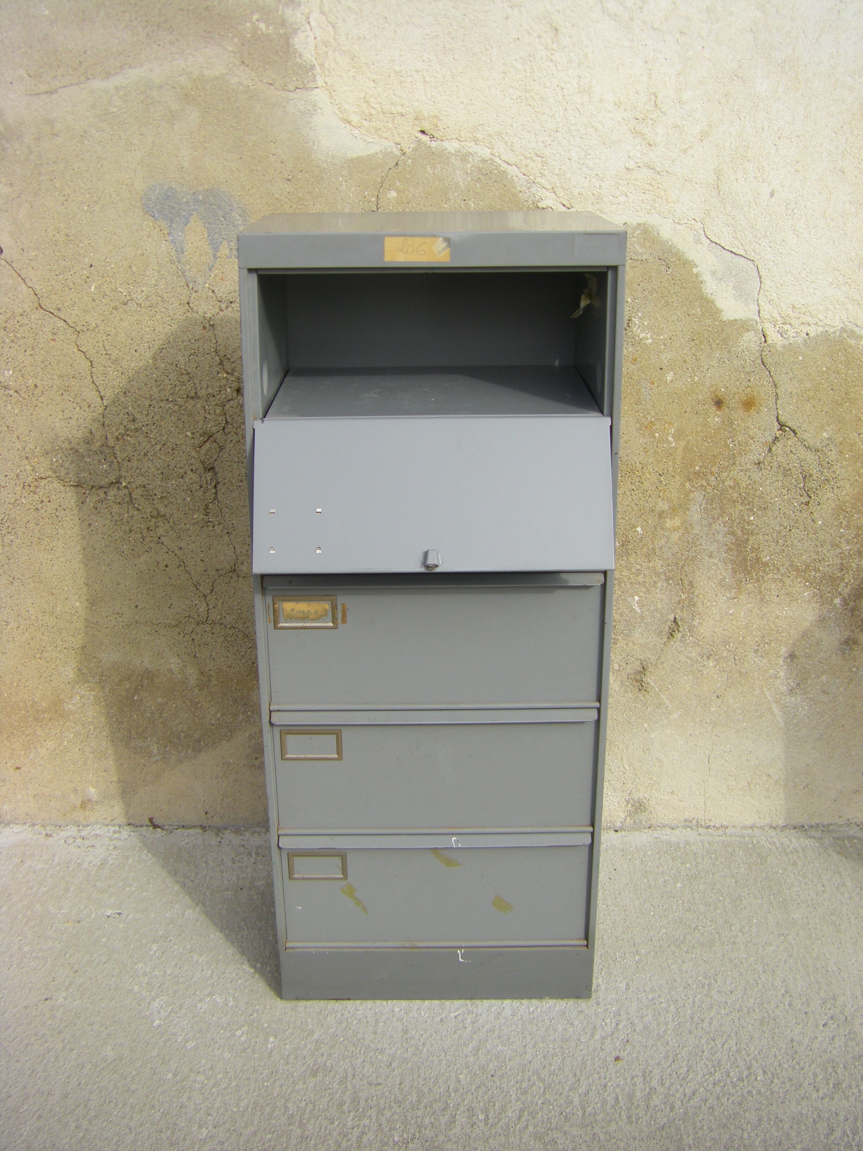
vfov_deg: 49.0
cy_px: 576
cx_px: 432
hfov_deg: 37.7
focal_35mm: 38
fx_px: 1263
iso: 64
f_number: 7
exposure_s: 1/160
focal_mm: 6.3
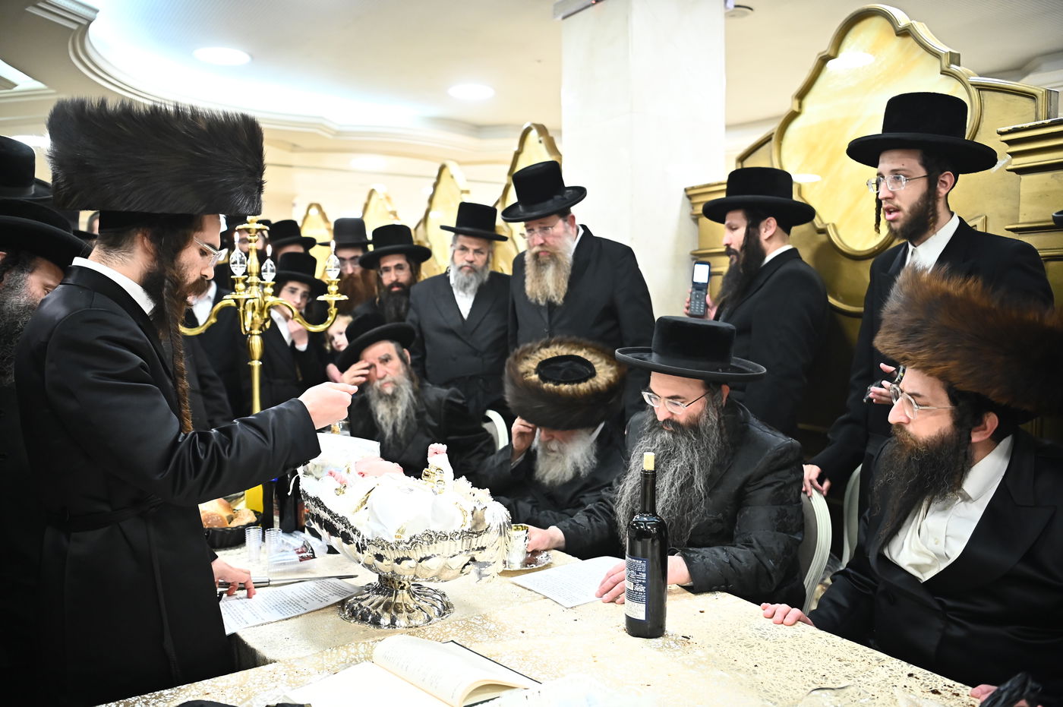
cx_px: 532
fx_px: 885
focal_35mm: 30
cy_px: 354
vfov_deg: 43.5
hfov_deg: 62.0
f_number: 3.2
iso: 3200
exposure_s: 1/160
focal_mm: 30
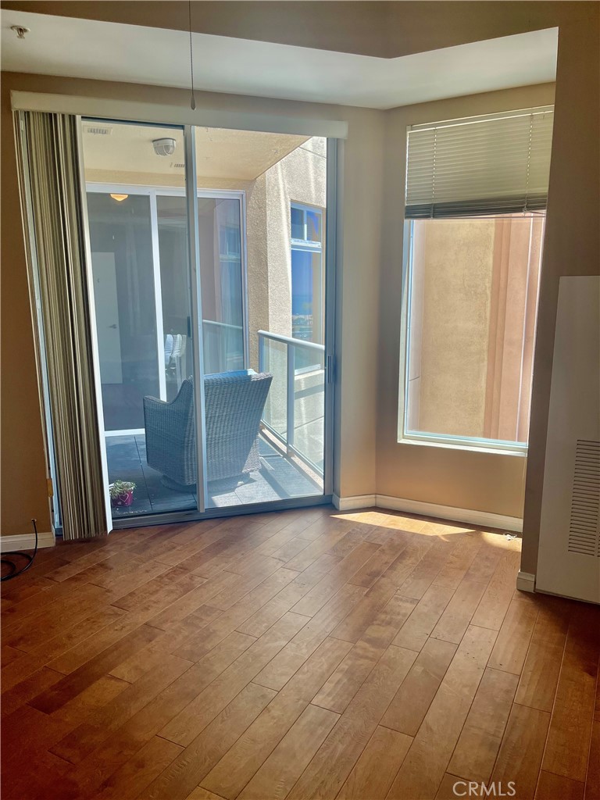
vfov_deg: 69.4
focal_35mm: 25
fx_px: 578
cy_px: 400
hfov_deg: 54.9
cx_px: 300
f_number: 1.6
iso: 32
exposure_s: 1/410
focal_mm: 5.1
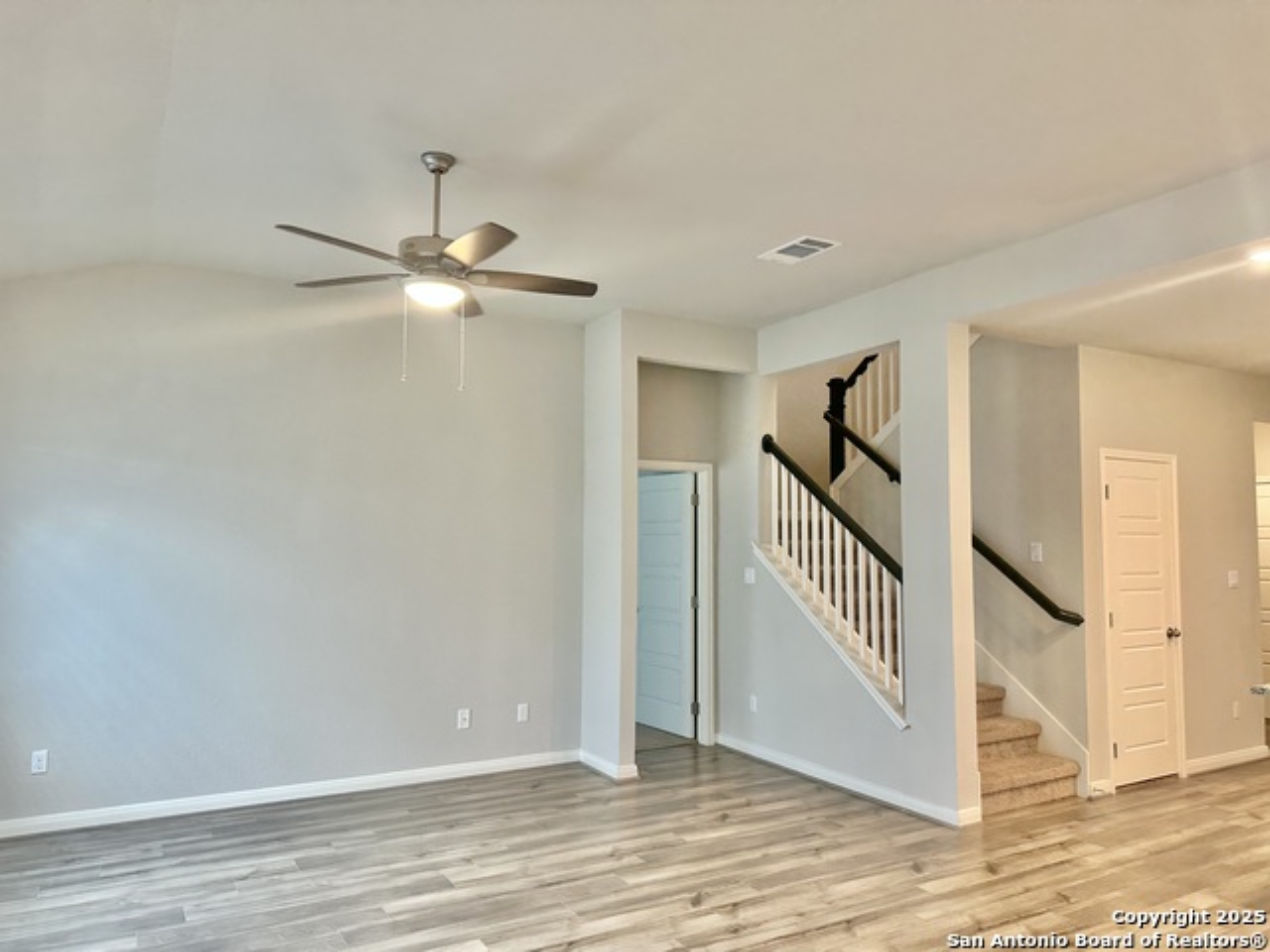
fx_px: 881
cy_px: 476
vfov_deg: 56.8
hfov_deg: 71.6
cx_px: 635
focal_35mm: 24
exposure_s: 1/60
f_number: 1.78
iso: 125
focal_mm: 6.86
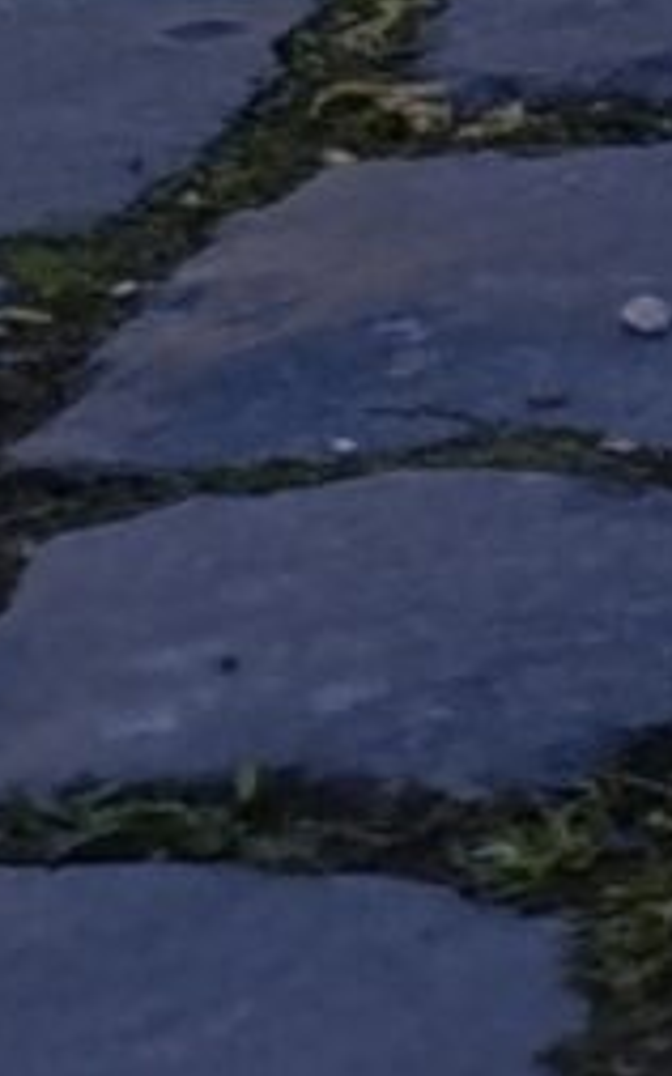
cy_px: -2675
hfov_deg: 4.4
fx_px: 7242
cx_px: 3624
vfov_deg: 7.1
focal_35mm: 247
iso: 50
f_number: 1.6
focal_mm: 6.14
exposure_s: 1/439
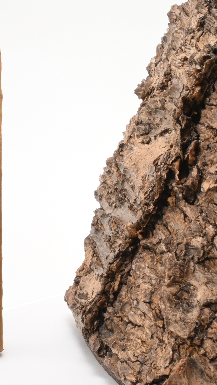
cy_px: 193
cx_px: 25
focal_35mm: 71
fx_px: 726
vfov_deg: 29.7
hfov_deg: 16.8
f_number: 22
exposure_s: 1/15
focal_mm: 30
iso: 640
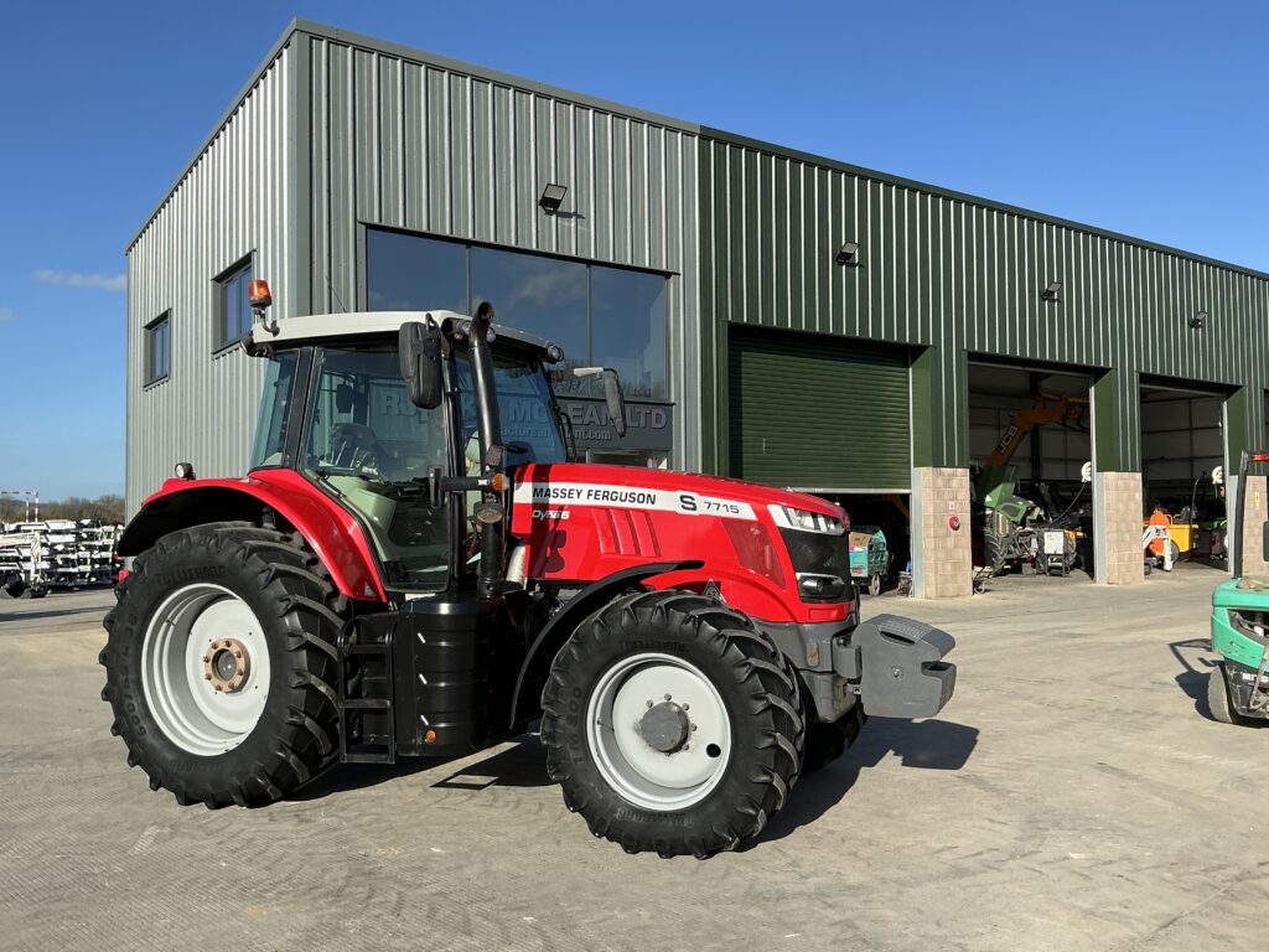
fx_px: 1026
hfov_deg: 63.4
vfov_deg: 49.7
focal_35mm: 28
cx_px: 634
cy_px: 476
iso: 25
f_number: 1.8
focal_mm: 3
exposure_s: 1/1534
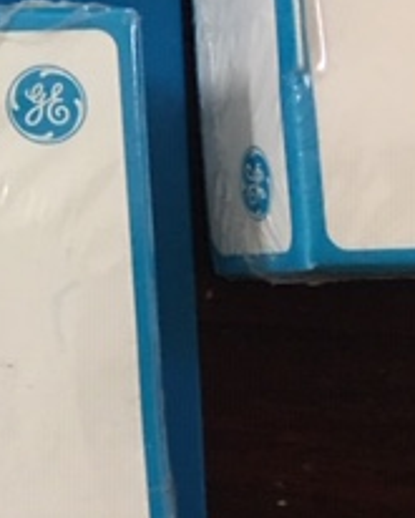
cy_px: 108
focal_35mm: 88
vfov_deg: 21.5
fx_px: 1350
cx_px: -221
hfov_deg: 15.9
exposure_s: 1/8
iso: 125
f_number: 2.2
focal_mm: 4.15
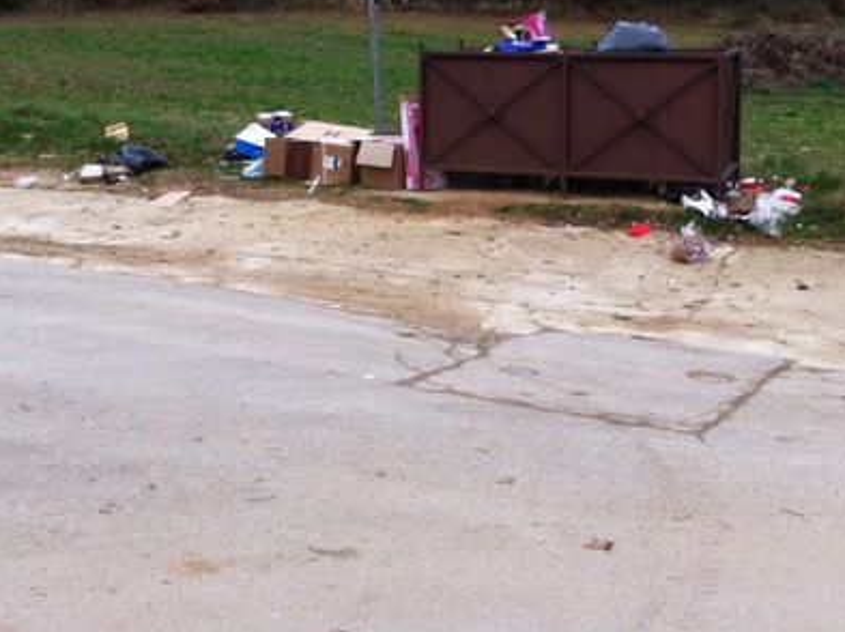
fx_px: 1390
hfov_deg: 33.8
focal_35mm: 57
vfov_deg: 25.2
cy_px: 135
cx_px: 443
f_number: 2.8
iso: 80
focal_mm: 3.85
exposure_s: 1/30
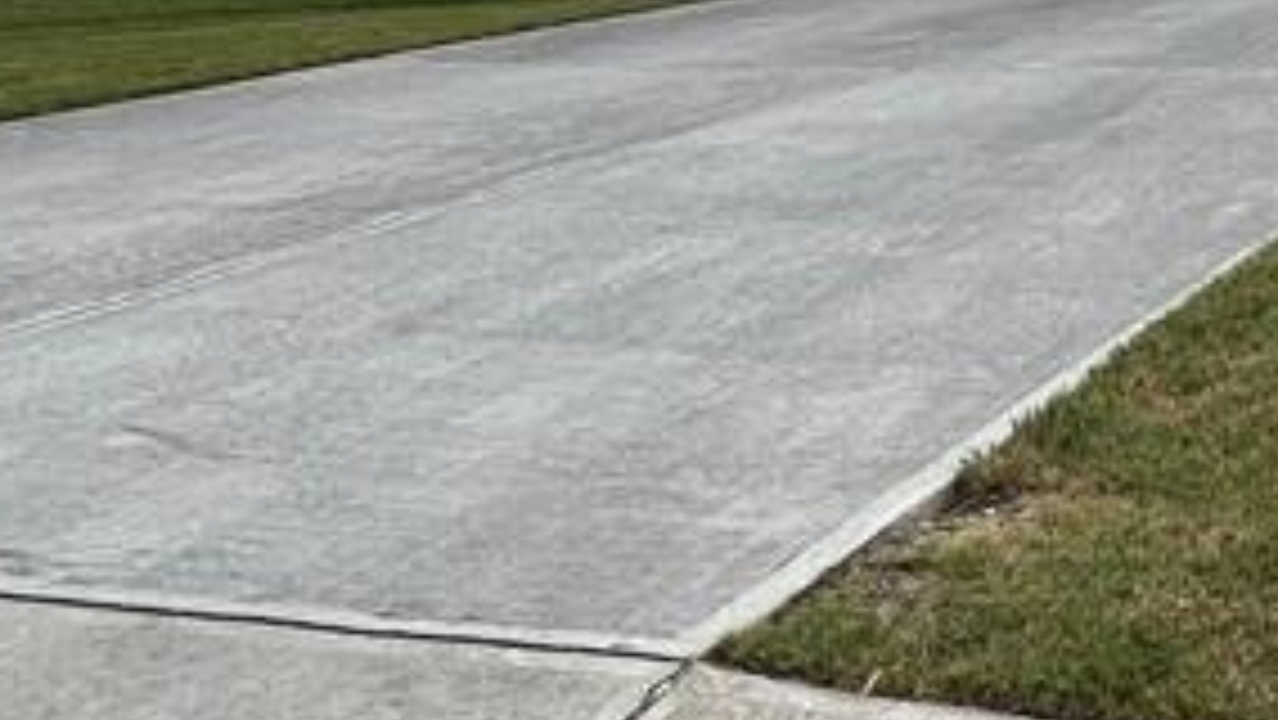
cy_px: -220
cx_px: 1814
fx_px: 1729
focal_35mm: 51
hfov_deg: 29.2
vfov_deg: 21.3
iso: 32
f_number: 1.8
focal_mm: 1.57
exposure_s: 1/490
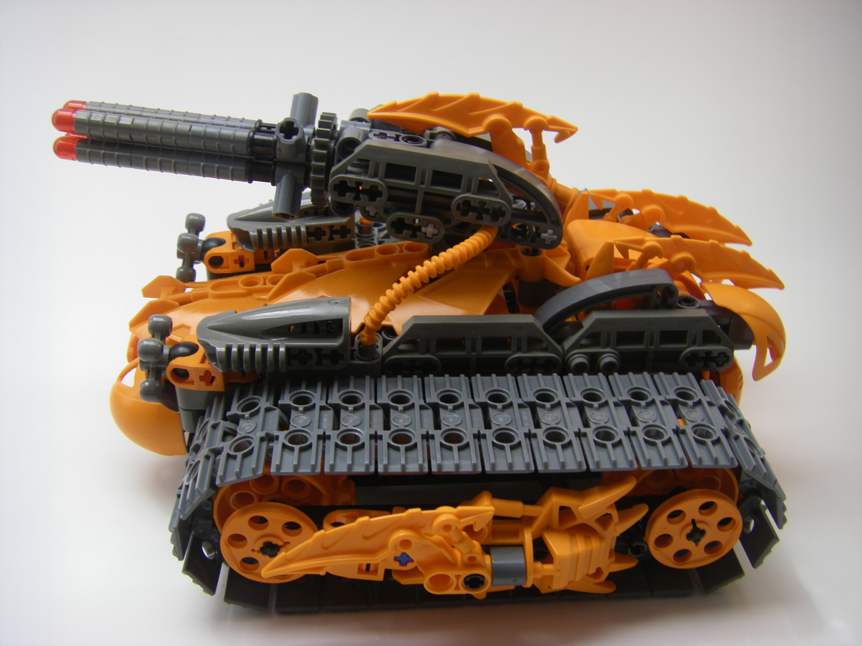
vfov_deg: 37.7
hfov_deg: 49.0
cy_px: 323
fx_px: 946
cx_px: 431
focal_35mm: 38
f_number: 3.5
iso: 64
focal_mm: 6.3
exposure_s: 1/50
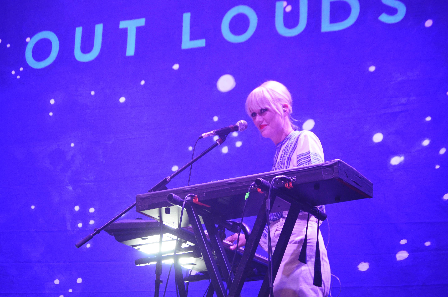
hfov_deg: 24.6
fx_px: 1025
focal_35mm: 82
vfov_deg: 16.5
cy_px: 148
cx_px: 224
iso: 800
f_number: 4
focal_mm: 55
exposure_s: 1/50
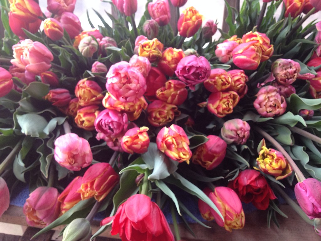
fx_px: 325
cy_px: 120
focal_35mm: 35
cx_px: 160
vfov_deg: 40.7
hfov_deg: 52.6
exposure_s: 1/120
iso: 100
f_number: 2.4
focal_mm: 4.28
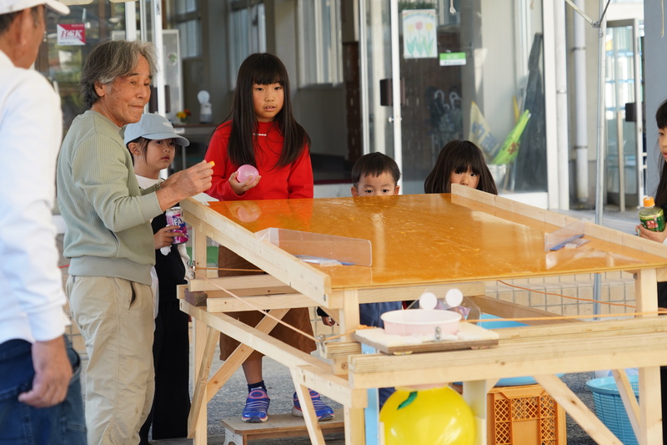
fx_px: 1963
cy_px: 222
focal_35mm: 106
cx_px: 334
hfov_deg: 19.3
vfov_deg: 12.9
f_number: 6.3
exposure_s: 1/200
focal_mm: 106
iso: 640
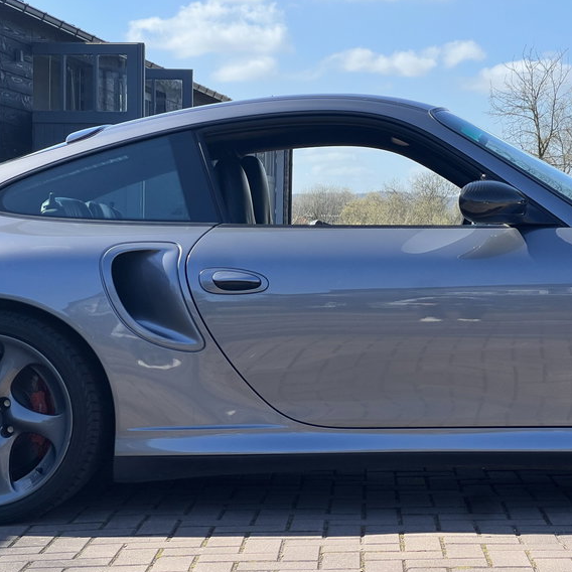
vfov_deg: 18.9
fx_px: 1720
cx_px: 377
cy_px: 286
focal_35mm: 92
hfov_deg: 18.8
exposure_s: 1/481
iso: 32
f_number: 2.8
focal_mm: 9
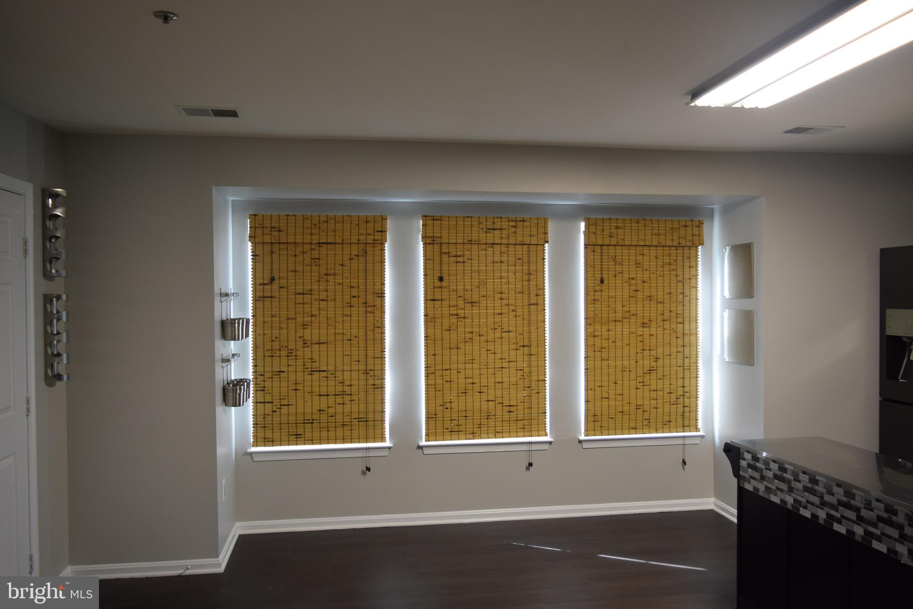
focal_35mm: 27
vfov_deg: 47.9
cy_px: 304
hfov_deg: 67.4
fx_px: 685
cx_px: 456
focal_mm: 18
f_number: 4
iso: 560
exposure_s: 1/60
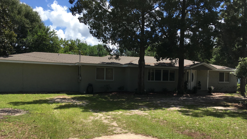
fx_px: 210
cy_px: 91
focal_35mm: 32
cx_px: 124
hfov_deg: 61.0
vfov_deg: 36.3
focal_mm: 4.15
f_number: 2.2
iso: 25
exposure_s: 1/1789
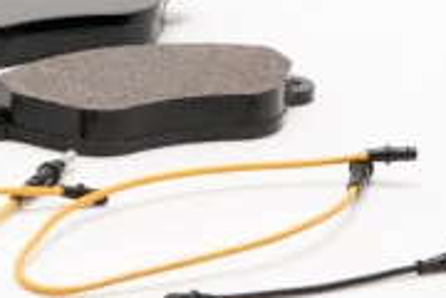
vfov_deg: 5.0
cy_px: -7
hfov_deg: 7.4
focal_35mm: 276
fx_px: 3415
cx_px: 15
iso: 100
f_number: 11
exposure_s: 1/200
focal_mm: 55
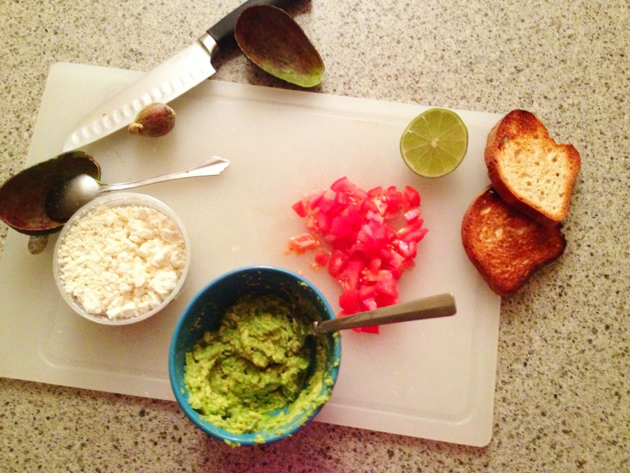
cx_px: 315
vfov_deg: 40.7
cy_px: 236
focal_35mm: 35
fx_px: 637
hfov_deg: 52.6
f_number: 2.4
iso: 400
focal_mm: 4.28
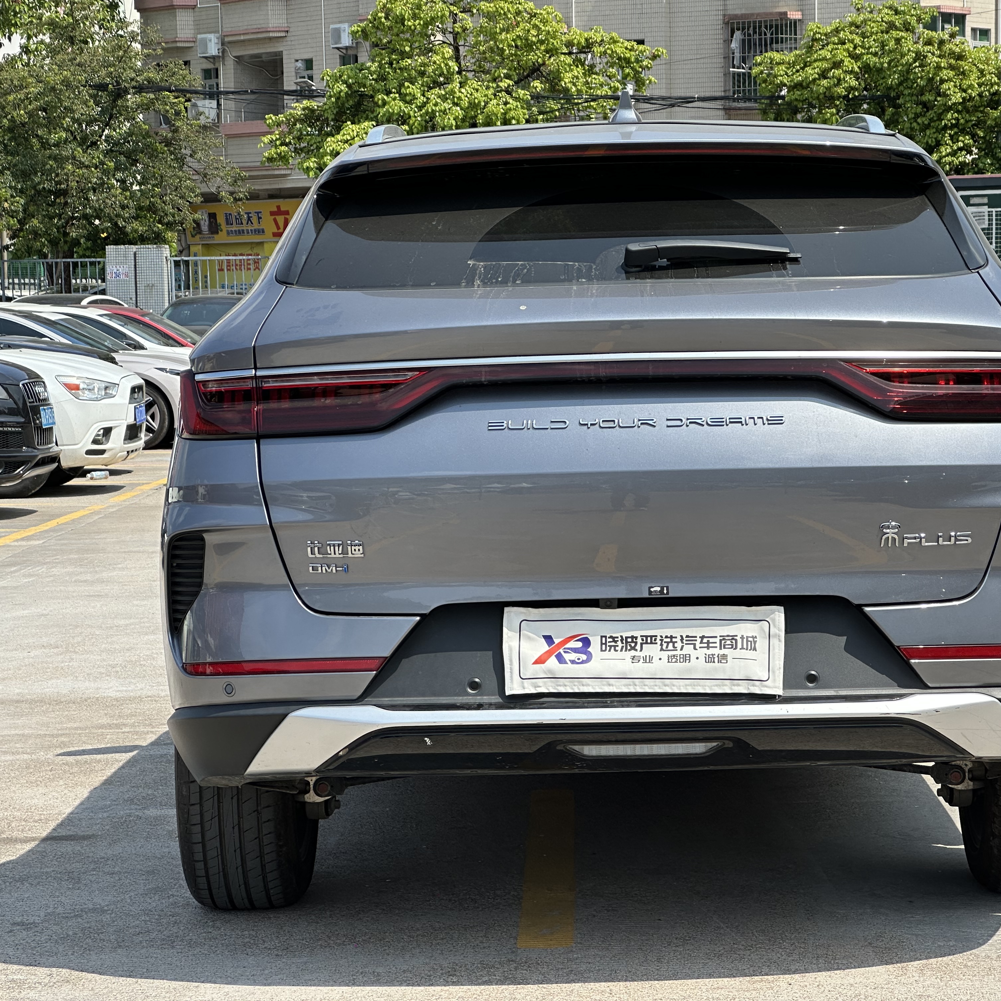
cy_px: 500
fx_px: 2977
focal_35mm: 91
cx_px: 616
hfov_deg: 19.1
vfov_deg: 19.1
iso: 32
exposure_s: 1/664
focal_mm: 9
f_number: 2.8
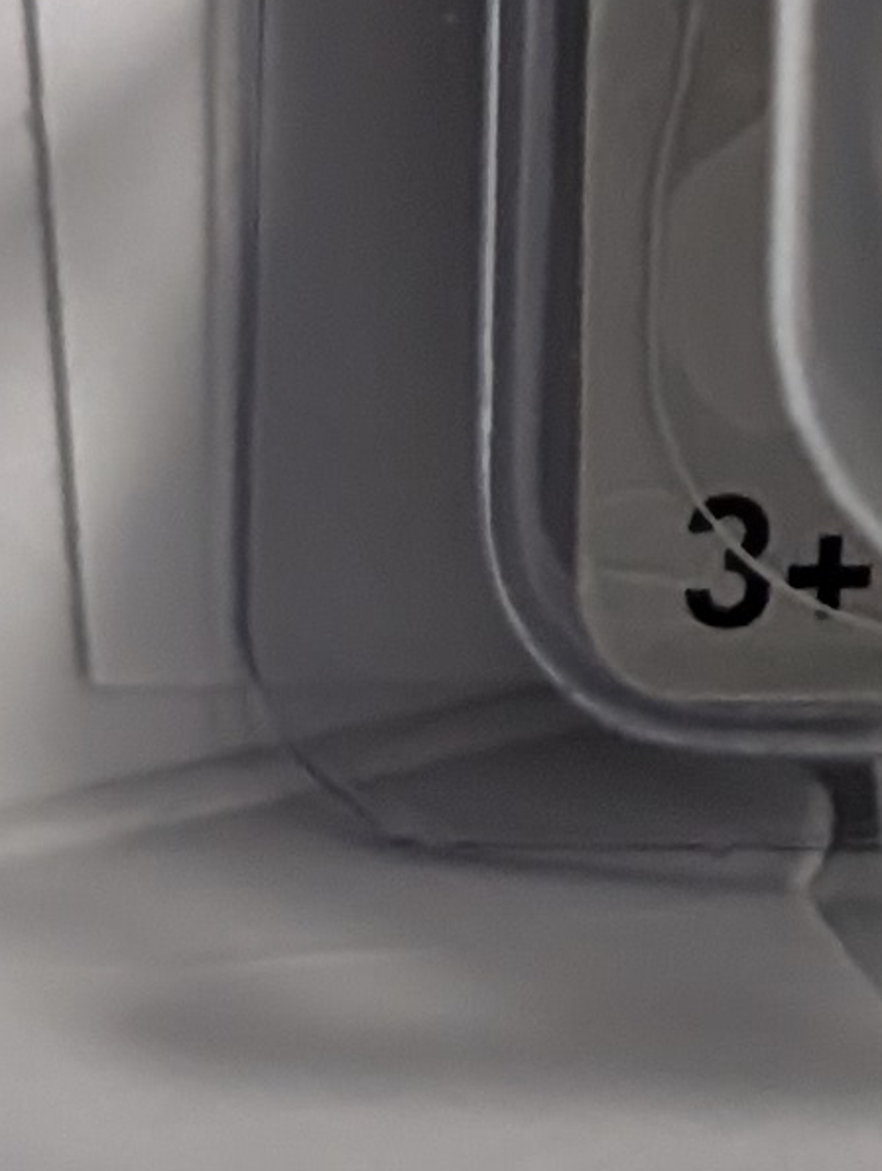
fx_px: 11386
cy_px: -2057
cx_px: 2831
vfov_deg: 5.6
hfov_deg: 4.2
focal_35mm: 336
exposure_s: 1/95.3
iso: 238
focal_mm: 6.9
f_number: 1.68
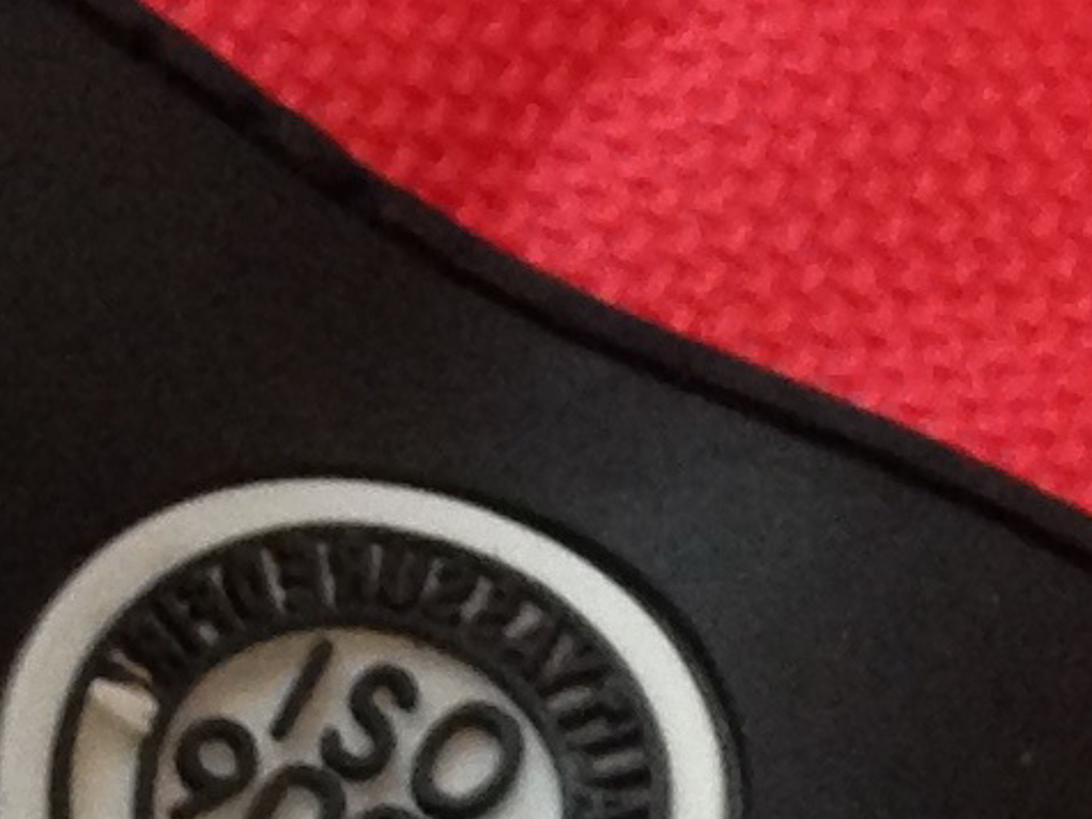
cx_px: 890
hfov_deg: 8.7
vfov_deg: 6.2
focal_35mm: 227
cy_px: 2077
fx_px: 7159
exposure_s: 1/20
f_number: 2.4
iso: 160
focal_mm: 4.12
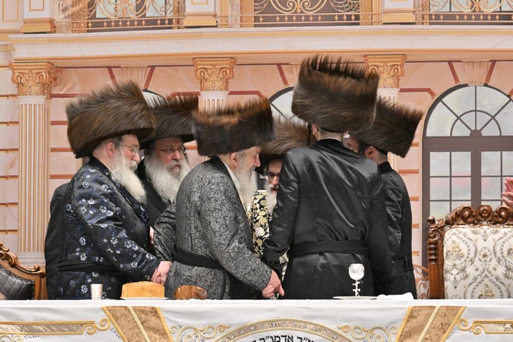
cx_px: 256
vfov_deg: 5.7
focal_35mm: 240
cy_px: 171
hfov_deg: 8.6
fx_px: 3419
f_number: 2.8
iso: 250
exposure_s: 1/320
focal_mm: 160
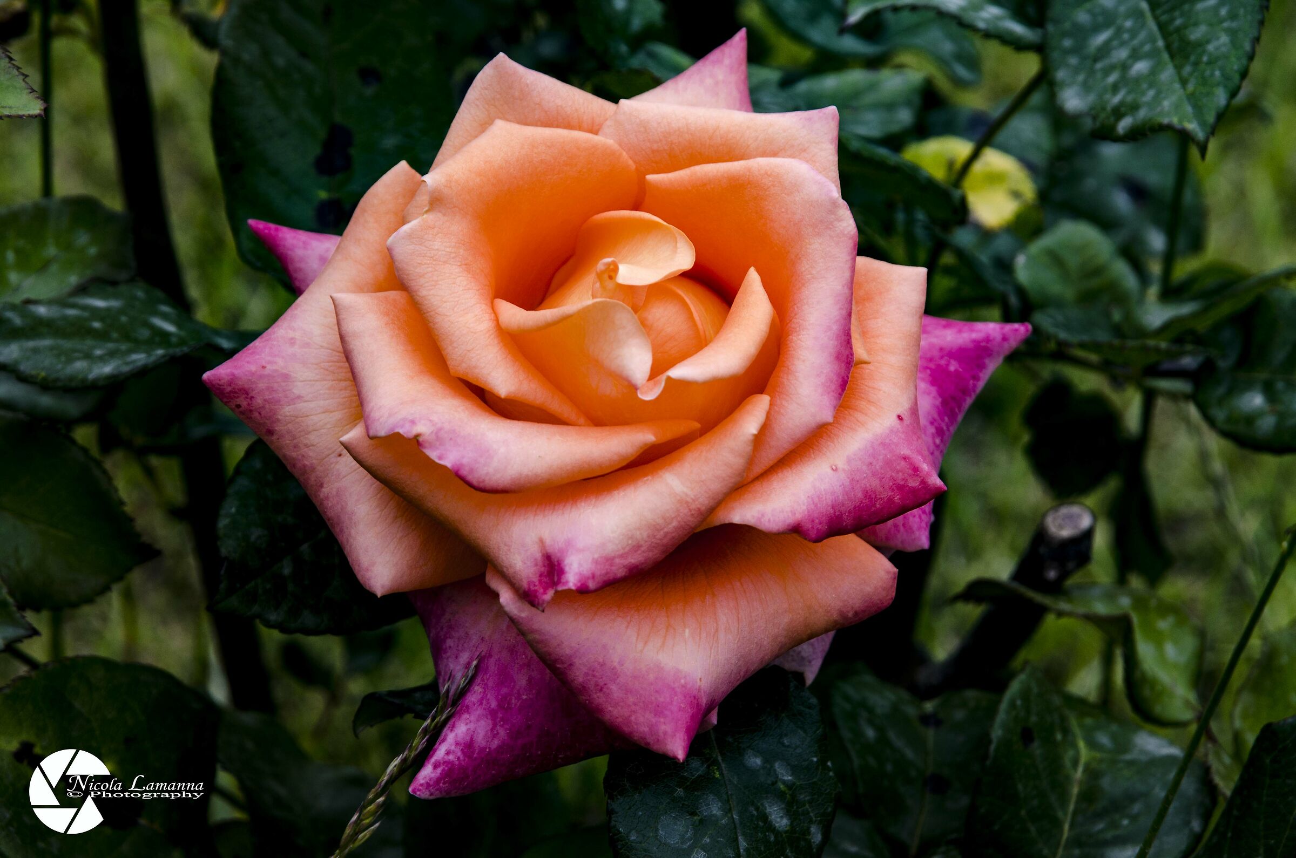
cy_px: 429
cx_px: 648
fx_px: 4581
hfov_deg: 16.1
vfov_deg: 10.7
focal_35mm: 128
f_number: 8
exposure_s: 1/100
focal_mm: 85
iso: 200
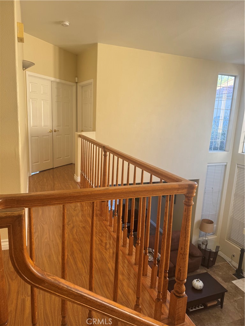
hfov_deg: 56.8
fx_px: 226
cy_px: 163
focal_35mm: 24
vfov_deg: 71.6
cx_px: 122
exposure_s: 1/121
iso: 100
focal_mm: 6.76
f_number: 1.78
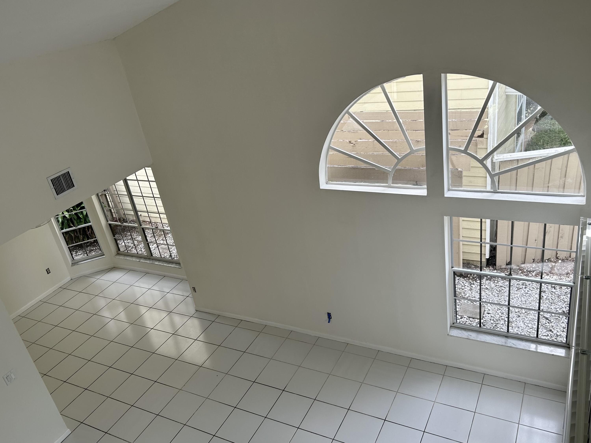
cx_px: 296
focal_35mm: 26
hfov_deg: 67.3
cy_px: 222
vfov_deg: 53.1
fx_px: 444
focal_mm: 5.7
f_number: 1.5
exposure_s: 1/220
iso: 40
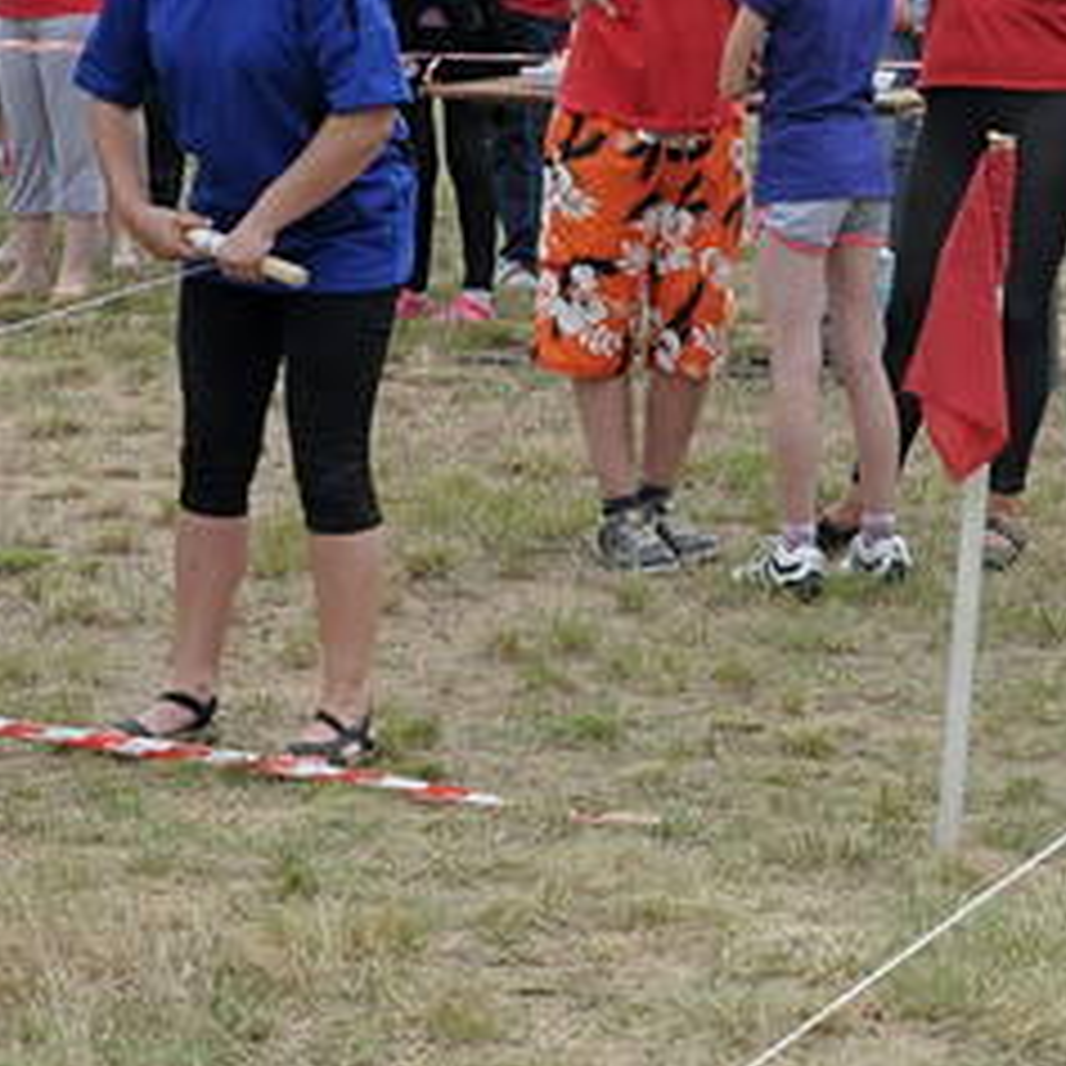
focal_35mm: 146
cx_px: 1044
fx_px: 5087
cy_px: 295
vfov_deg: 11.9
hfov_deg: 11.8
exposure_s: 1/500
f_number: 11
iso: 800
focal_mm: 32
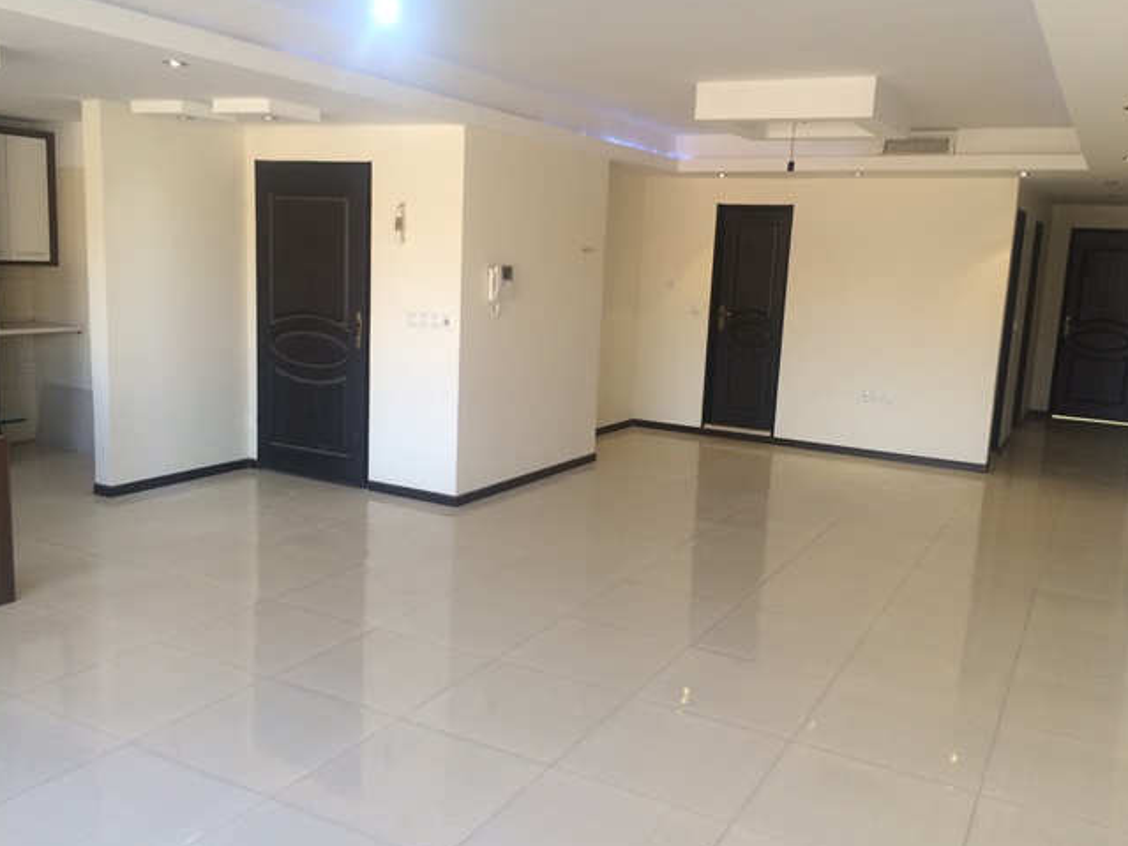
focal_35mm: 30
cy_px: 419
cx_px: 576
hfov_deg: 60.0
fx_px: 977
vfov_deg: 46.8
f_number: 2.2
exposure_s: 1/33
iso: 64
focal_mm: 4.15
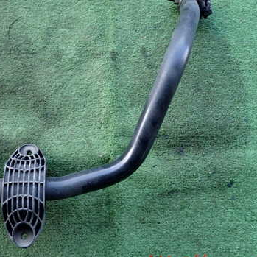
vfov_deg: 43.7
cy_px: 106
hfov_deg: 43.5
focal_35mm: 38
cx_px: 95
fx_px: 319
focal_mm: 4.5
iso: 125
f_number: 2
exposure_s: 1/125
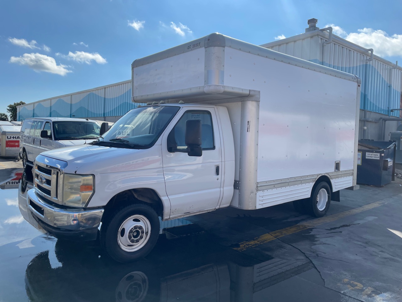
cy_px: 151
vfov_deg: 53.1
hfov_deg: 67.3
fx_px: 302
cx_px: 201
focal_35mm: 26
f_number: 1.6
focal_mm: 4.2
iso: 32
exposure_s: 1/3509
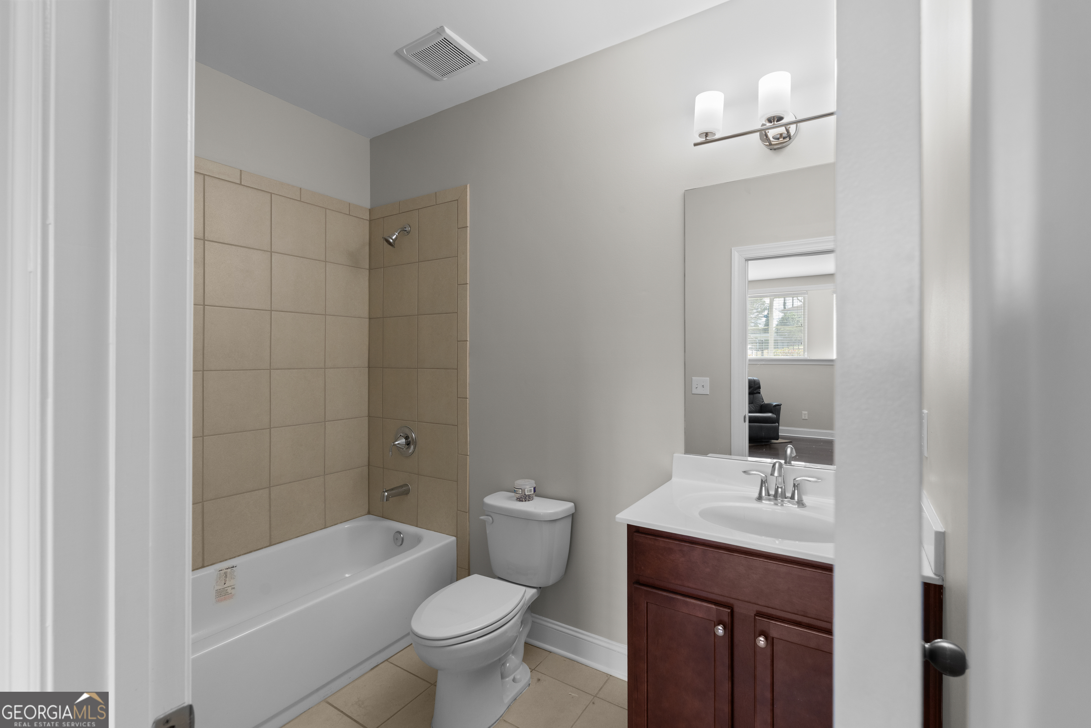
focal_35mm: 16
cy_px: 364
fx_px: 485
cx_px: 546
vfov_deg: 73.7
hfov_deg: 96.7
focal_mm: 16
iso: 200
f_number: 9
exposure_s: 1/3
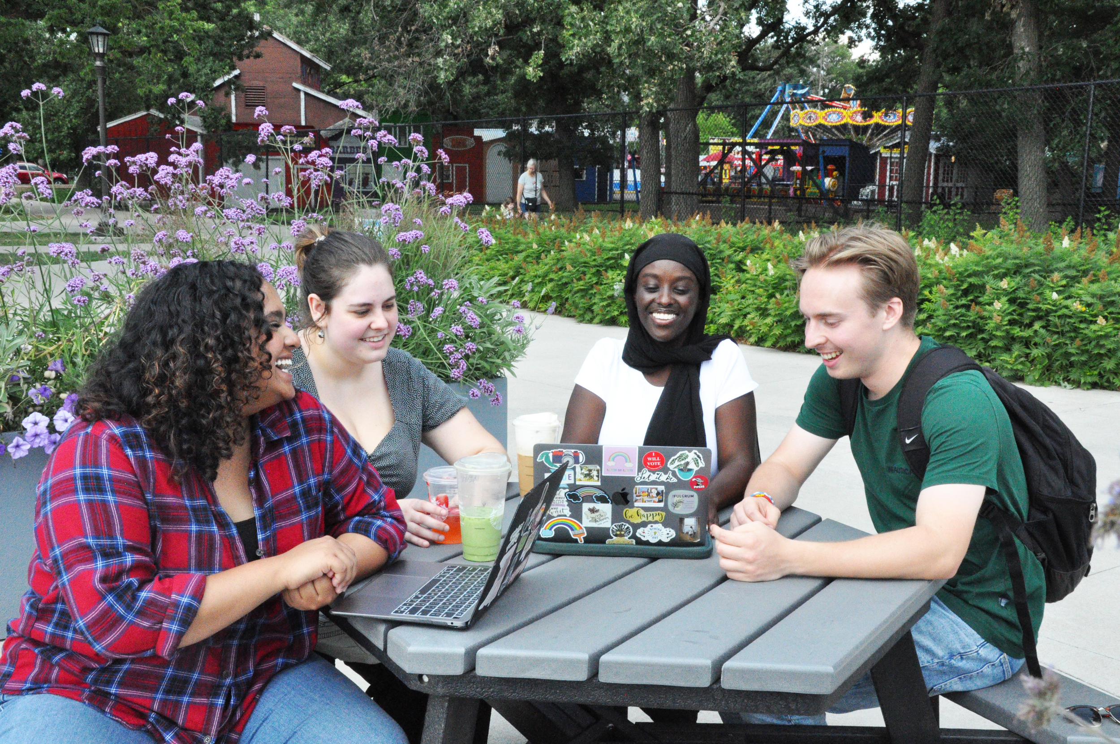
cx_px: 560
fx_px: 1305
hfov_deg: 46.5
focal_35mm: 42
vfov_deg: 31.8
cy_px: 372
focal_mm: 28
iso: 3200
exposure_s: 1/320
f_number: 18
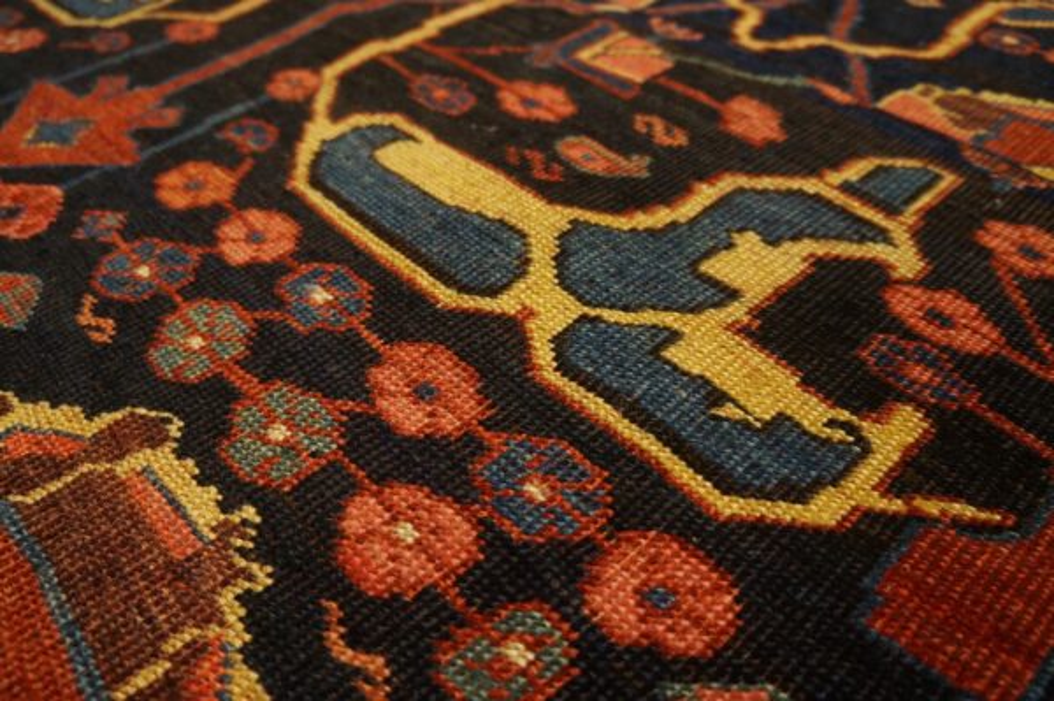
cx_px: 527
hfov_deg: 67.4
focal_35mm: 27
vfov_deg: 47.9
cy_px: 350
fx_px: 790
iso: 1250
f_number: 4
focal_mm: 18
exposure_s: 1/60
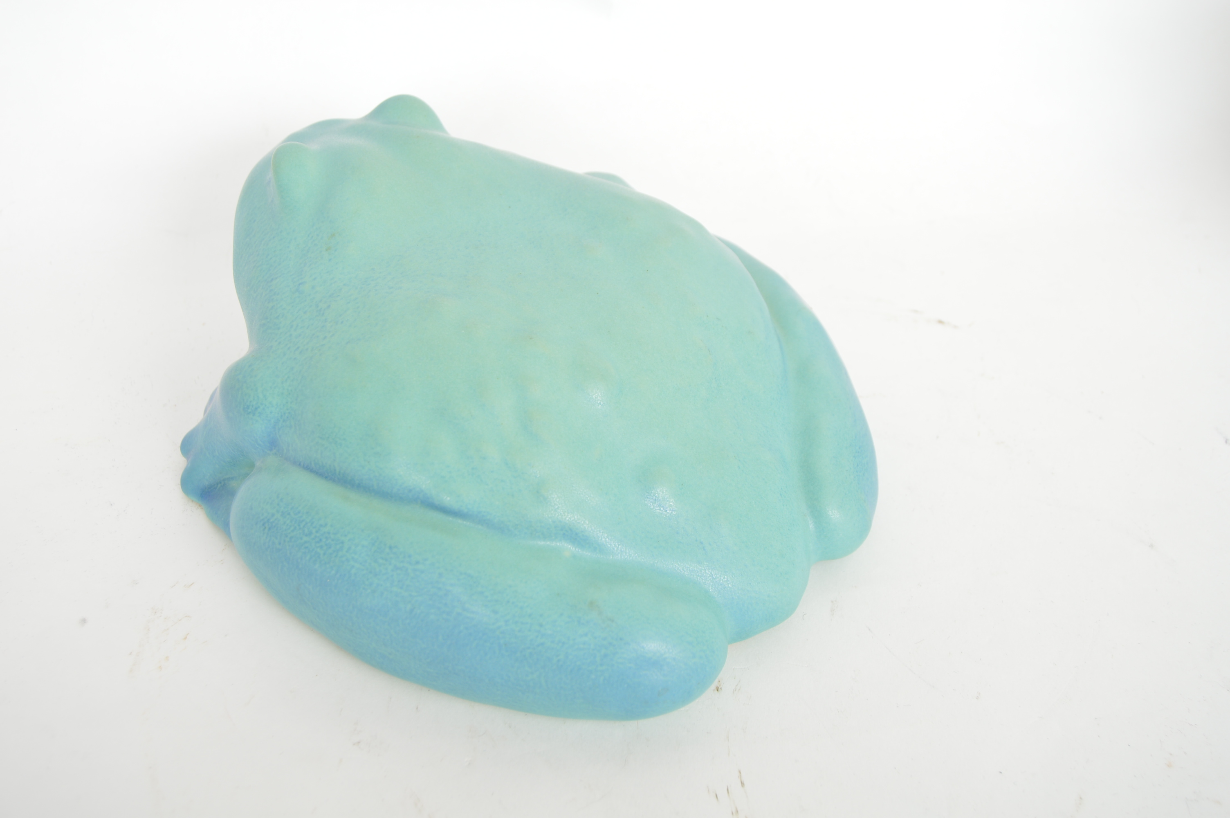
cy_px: 409
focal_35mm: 39
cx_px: 615
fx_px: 1331
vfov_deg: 34.1
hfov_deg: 49.6
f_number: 5
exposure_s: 1/160
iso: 200
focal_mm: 26
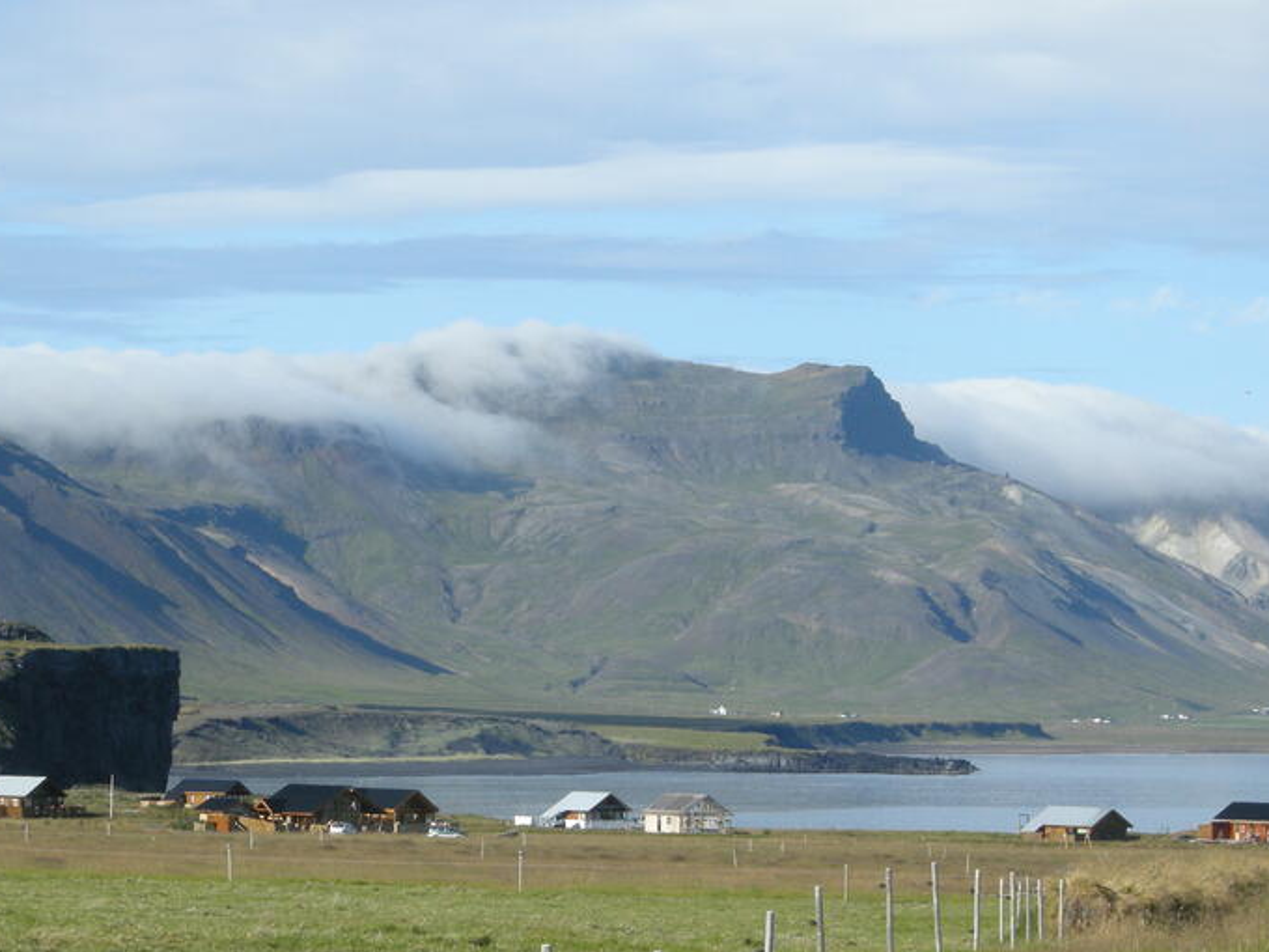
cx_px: 513
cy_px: 670
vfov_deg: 9.8
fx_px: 5572
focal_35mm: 152
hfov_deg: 13.0
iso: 100
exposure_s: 1/300
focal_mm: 21.5
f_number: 6.5
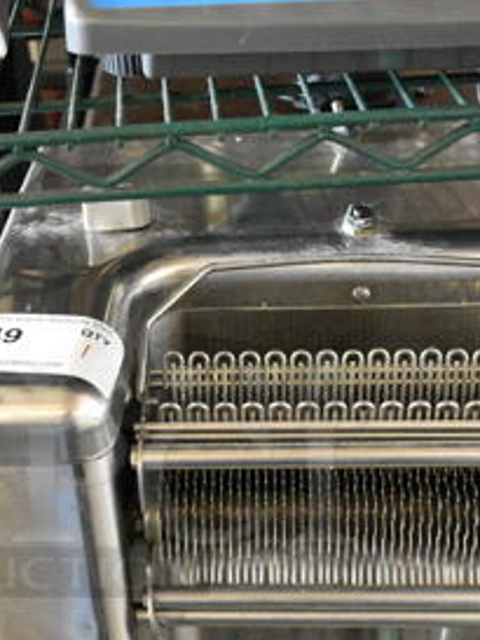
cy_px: 474
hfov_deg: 25.2
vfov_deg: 32.6
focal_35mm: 58
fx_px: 1071
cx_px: 183
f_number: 4
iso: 6400
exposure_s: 1/60
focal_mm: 18
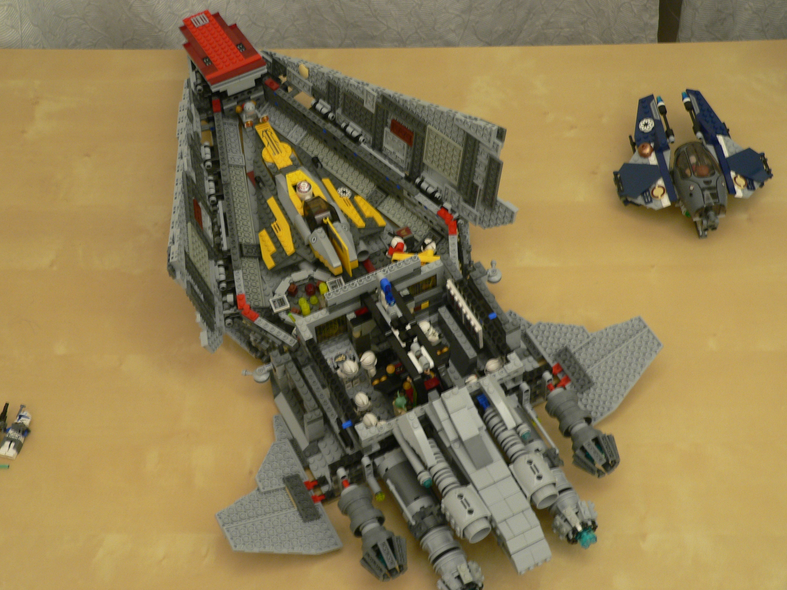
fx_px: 1296
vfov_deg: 25.7
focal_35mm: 57
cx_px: 394
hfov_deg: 33.8
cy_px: 295
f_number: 2.8
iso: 100
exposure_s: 1/10
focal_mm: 9.5
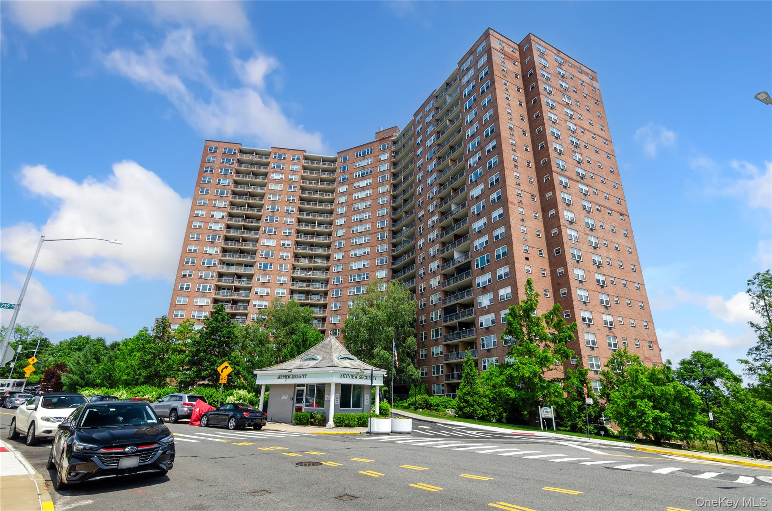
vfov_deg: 71.8
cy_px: 256
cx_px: 386
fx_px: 353
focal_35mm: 16
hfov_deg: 95.1
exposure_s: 1/320
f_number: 9
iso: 400
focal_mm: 11
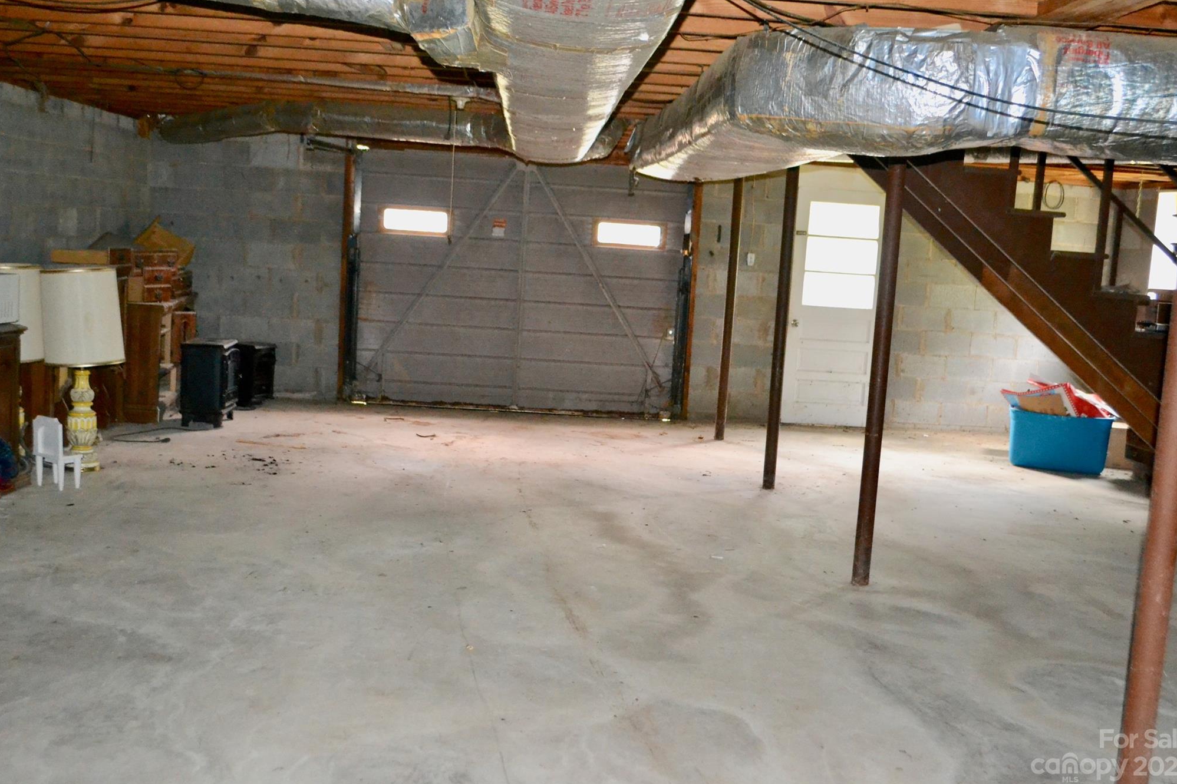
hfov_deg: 48.5
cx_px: 592
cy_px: 391
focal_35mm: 40
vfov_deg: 33.4
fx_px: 1308
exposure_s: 1/60
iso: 3200
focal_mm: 26
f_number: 4.2
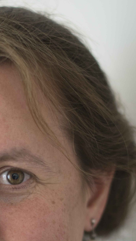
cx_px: -3
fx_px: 942
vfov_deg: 14.4
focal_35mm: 147
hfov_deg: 8.2
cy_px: 232
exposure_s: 1/250
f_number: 1.8
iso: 500
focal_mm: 50
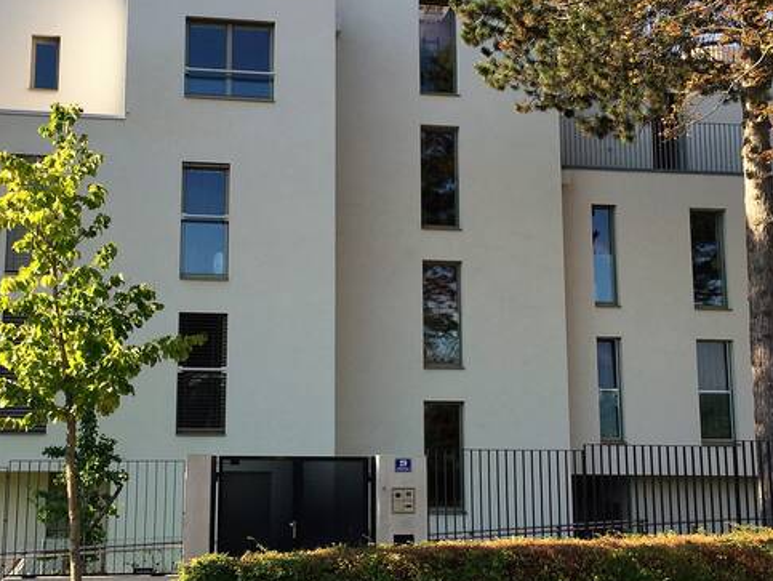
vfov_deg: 27.1
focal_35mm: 54
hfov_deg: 35.5
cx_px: 347
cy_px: 270
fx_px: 1207
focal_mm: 4.15
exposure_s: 1/807
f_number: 2.2
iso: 32
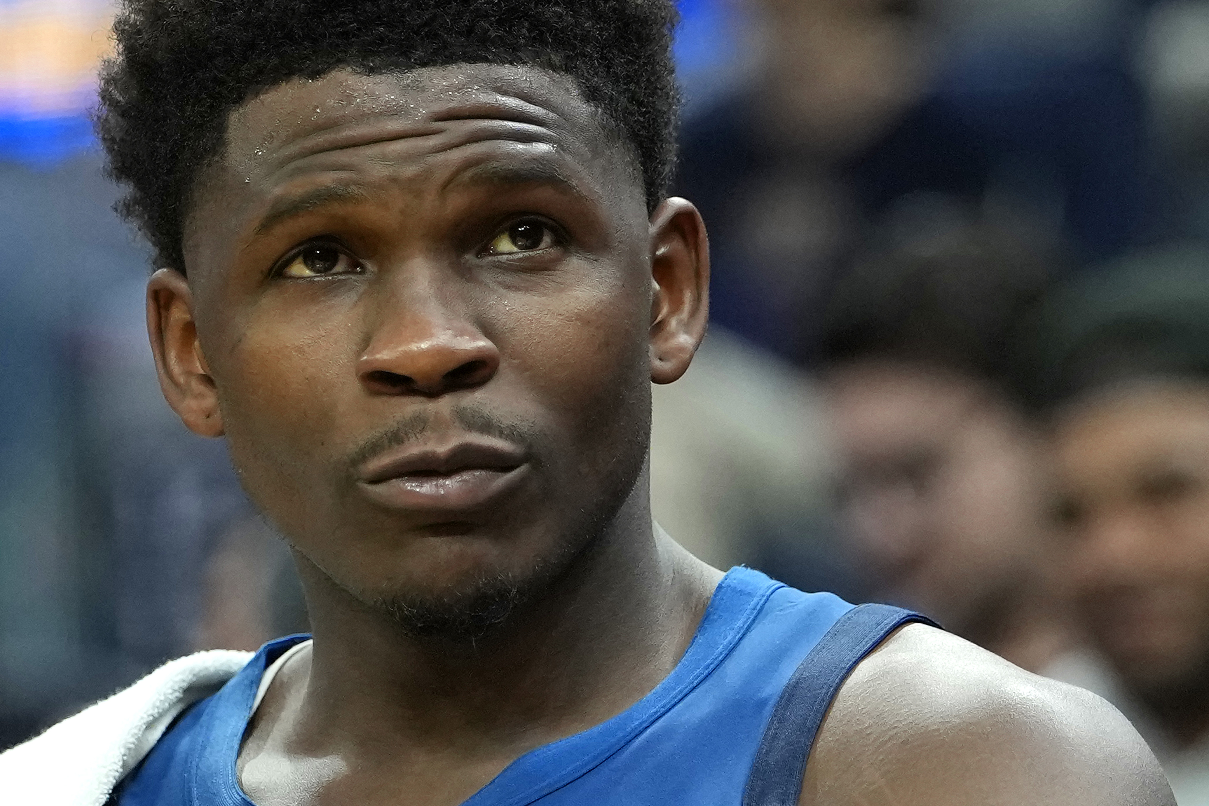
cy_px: 424
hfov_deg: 9.8
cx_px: 503
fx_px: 7052
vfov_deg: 6.5
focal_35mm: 210
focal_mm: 97
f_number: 2
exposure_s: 1/1600
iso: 2000
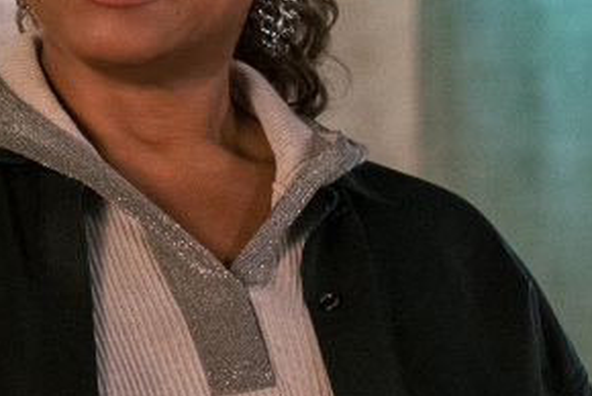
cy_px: 243
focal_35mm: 248
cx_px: 157
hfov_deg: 8.3
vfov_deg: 5.6
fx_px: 4082
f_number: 3.5
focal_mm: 60
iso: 10000
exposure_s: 1/160
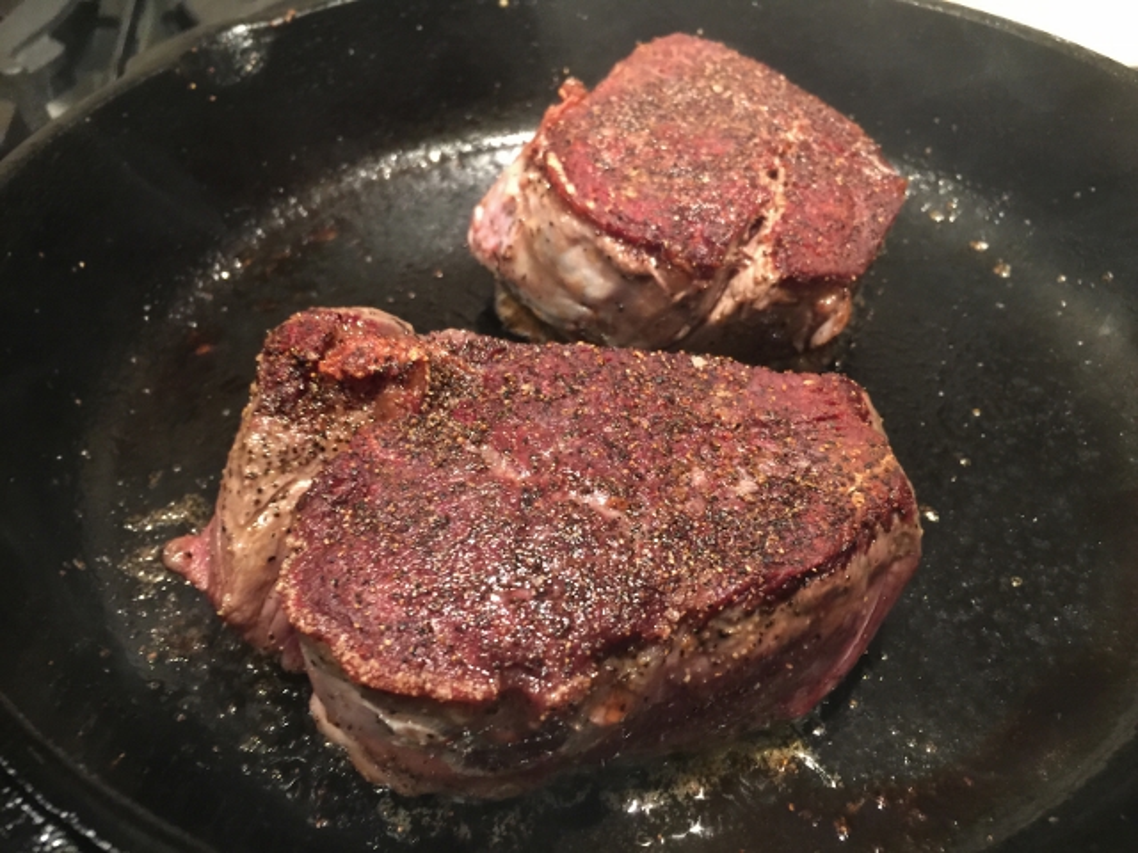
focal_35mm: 29
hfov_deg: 61.7
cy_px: 426
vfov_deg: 48.2
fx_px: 953
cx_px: 569
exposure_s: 1/4
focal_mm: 4.15
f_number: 2.2
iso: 64
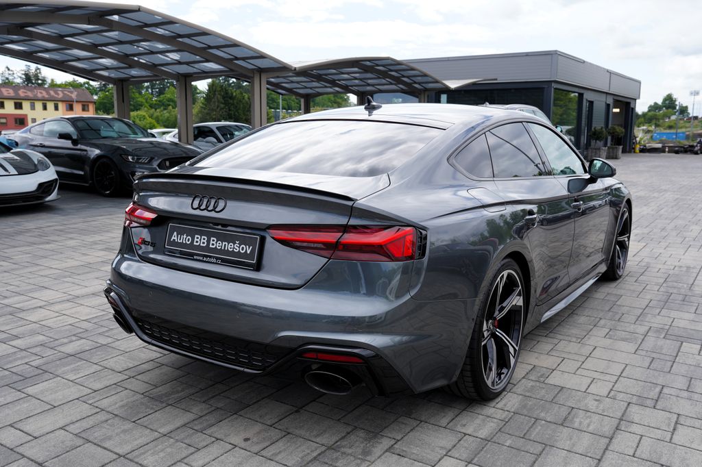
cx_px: 351
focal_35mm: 32
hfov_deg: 58.7
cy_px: 234
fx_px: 624
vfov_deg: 41.1
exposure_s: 1/200
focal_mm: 32
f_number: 6.3
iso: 100
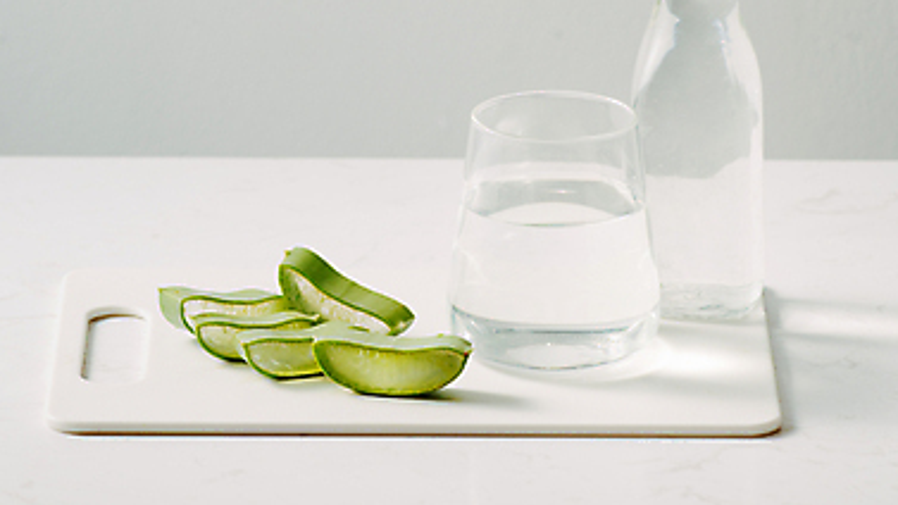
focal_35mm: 267
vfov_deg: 4.5
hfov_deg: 8.1
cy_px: 69
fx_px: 6357
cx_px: 391
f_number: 7.1
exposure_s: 1/160
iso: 200
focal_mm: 160
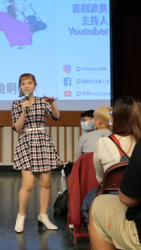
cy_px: 125
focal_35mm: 57
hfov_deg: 20.6
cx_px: 10
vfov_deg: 36.6
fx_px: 379
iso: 250
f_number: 3.4
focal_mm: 8.3
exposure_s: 1/10
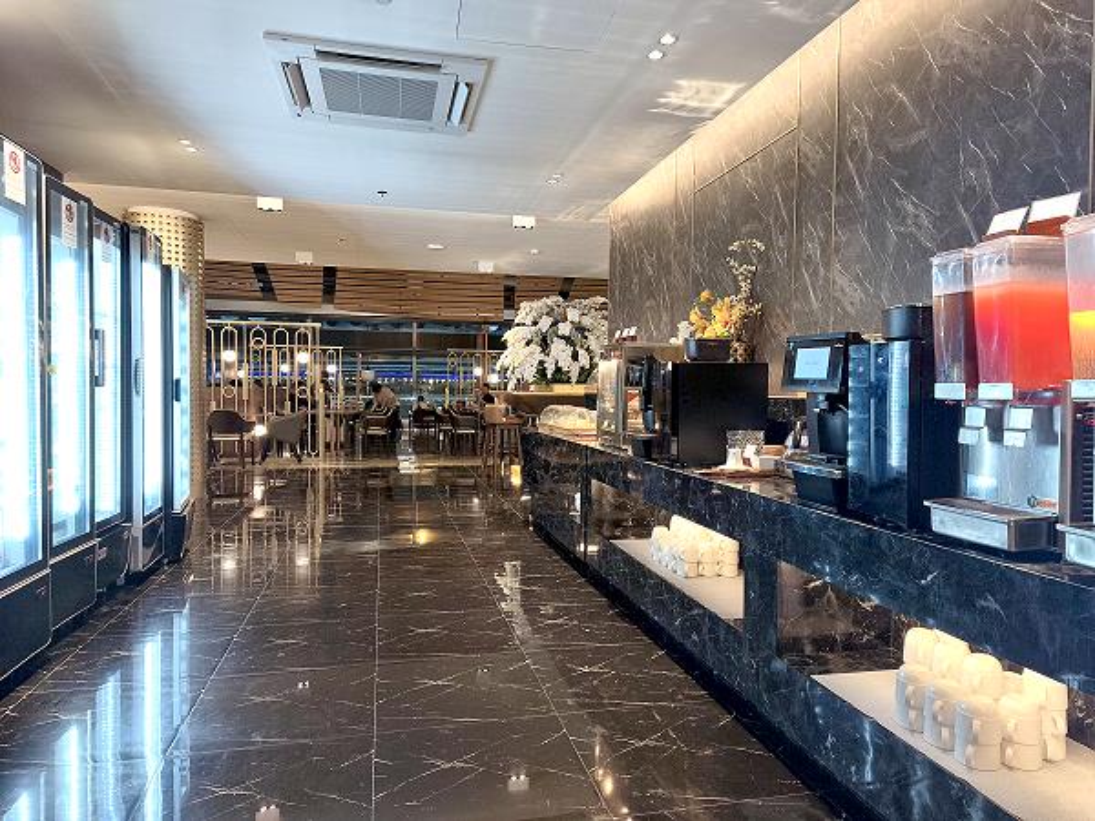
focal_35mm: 23
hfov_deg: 73.9
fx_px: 728
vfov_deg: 58.9
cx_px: 548
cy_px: 410
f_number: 1.7
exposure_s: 1/50
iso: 320
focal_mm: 5.35
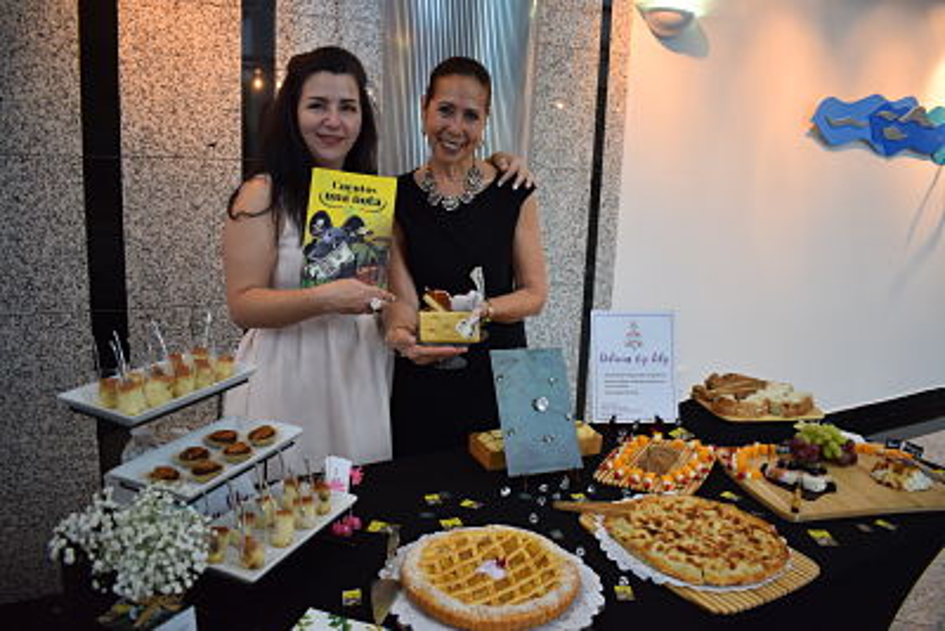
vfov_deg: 48.0
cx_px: 472
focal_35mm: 27
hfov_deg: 67.4
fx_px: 709
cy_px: 316
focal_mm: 18
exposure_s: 1/60
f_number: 4
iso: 800
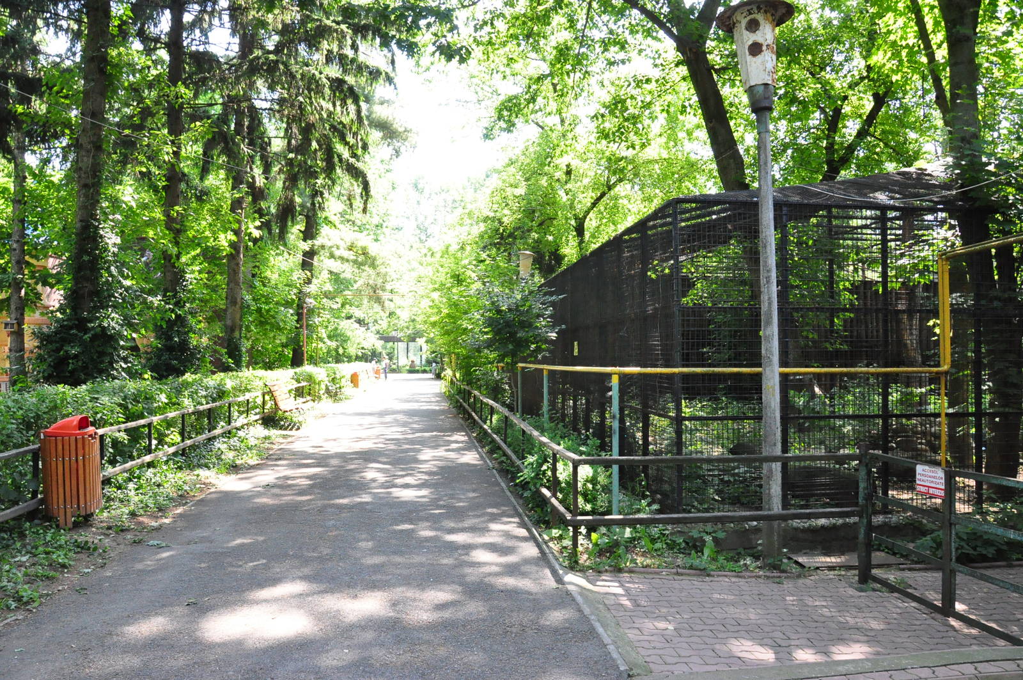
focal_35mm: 27
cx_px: 512
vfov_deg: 47.8
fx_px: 766
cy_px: 340
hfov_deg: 67.4
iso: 3200
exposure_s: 1/320
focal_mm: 18
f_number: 9
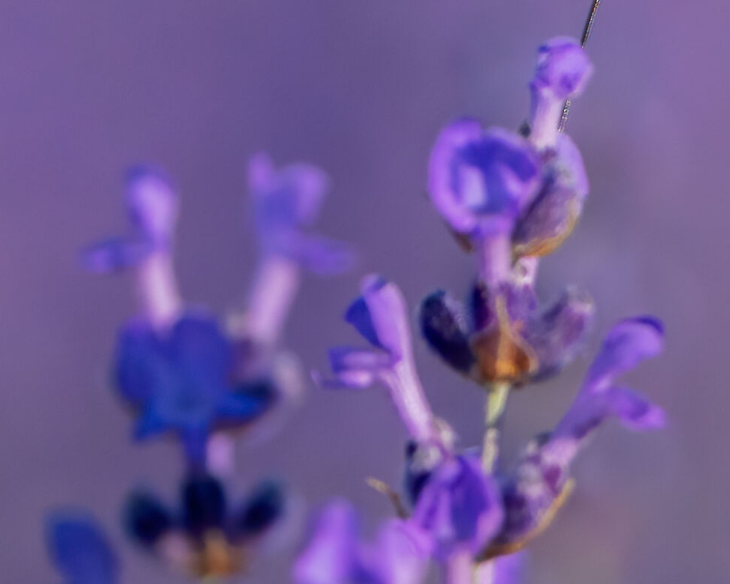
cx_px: 678
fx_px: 29926
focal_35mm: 1385
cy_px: 66
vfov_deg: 1.1
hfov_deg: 1.4
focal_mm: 600
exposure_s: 1/3200
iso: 1600
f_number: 7.1
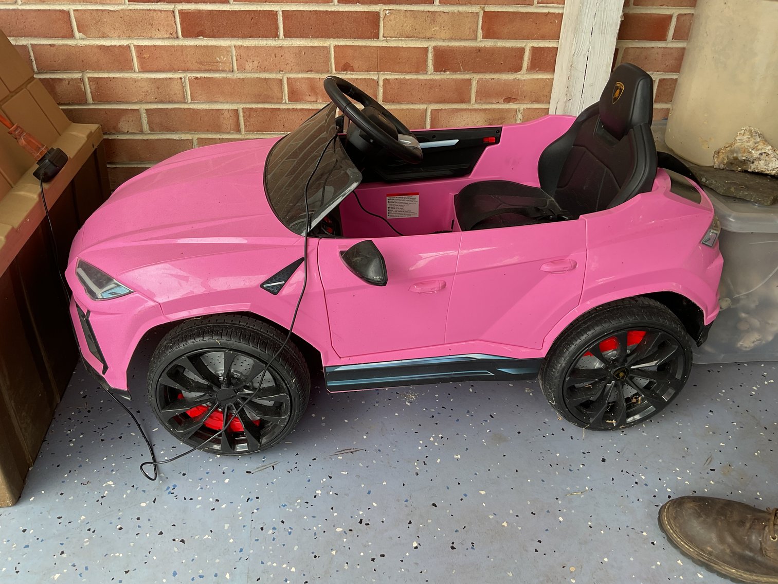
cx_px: 389
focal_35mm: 29
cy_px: 292
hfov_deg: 61.7
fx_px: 652
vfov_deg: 48.2
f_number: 1.8
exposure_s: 1/120
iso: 20
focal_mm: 3
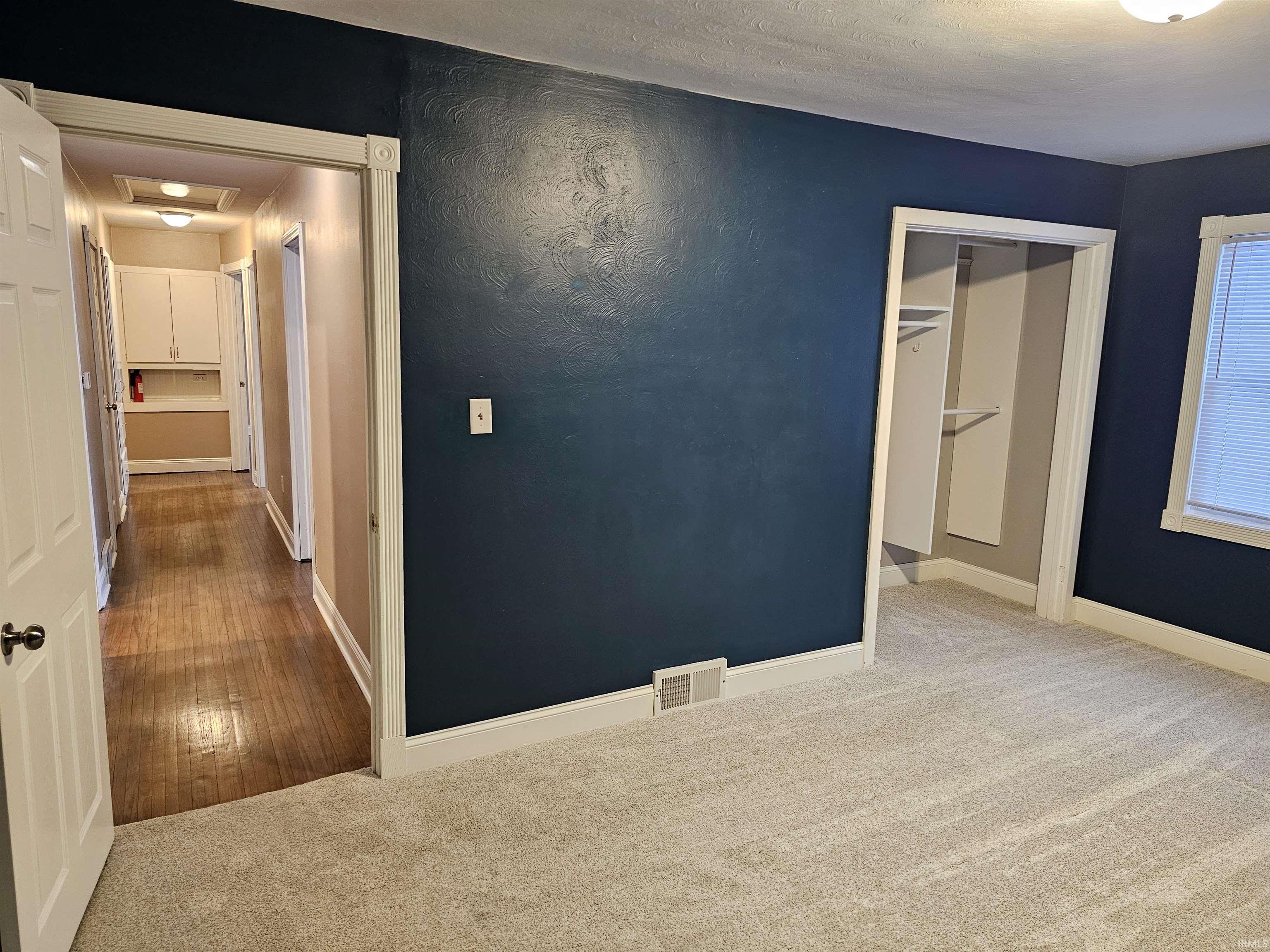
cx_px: 635
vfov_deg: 58.9
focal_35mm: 23
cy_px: 476
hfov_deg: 73.9
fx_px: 844
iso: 640
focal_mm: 6.3
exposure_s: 1/60
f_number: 1.7
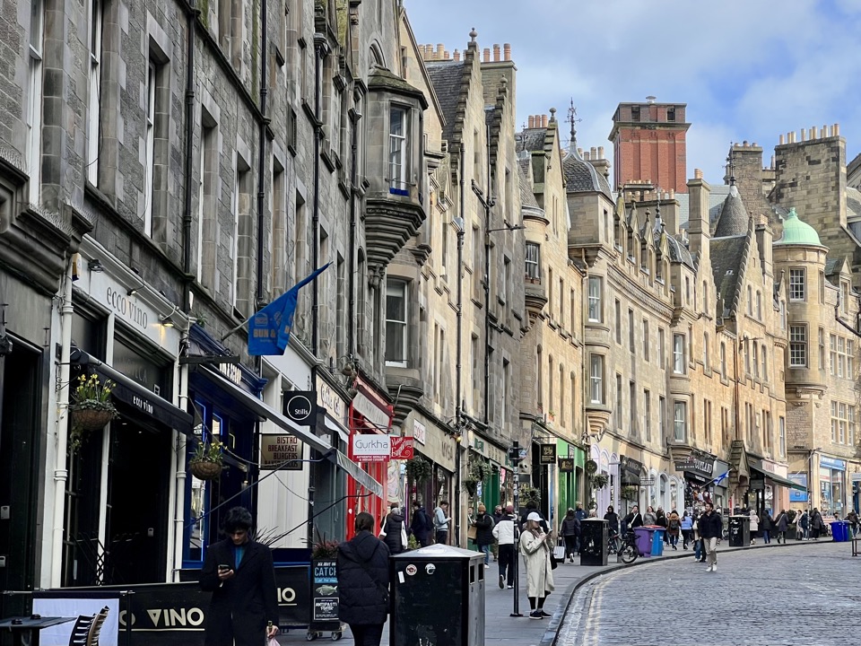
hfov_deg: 25.3
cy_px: 323
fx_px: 1915
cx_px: 430
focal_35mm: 77
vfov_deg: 19.1
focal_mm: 9
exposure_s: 1/278
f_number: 2.8
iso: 32
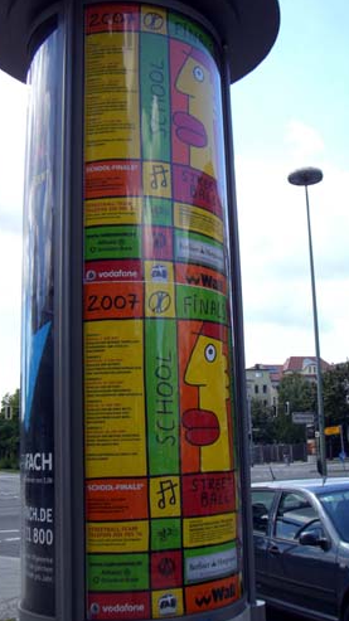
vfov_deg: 48.4
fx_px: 692
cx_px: 217
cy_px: 309
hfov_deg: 28.2
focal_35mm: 42
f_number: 2.7
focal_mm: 6.2
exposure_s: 1/800
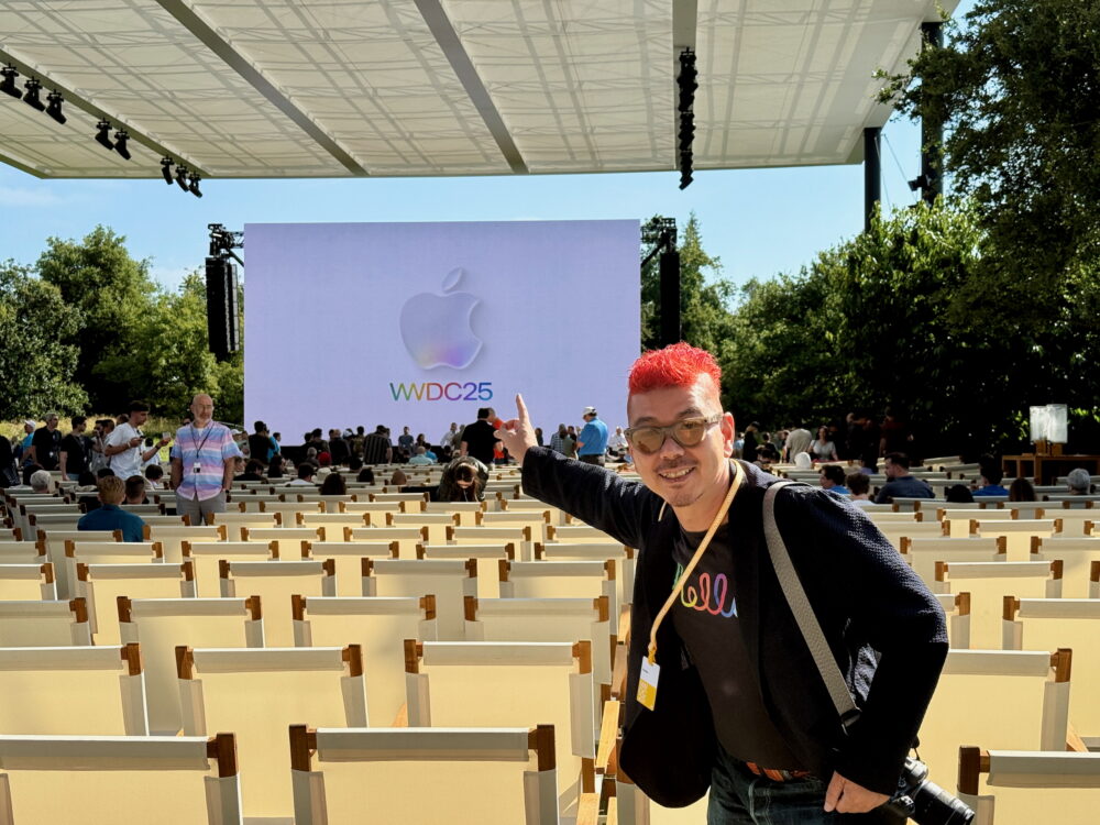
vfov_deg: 30.3
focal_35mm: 48
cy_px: 412
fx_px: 1525
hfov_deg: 39.7
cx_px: 550
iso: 64
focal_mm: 6.76
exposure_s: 1/3704
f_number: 1.78
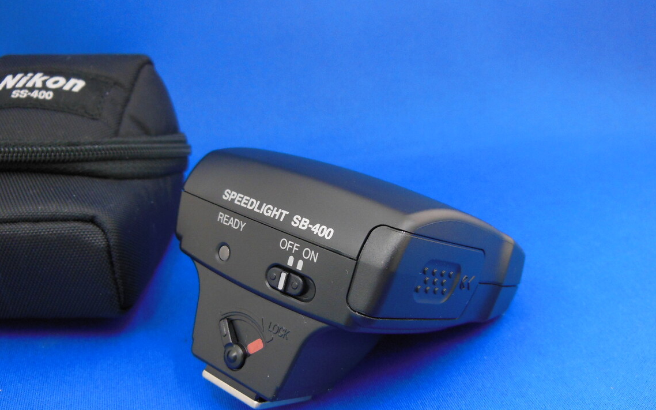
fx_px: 679
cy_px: 258
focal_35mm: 38
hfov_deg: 51.5
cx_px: 318
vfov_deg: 33.4
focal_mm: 6
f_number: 3.9
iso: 400
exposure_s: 1/30
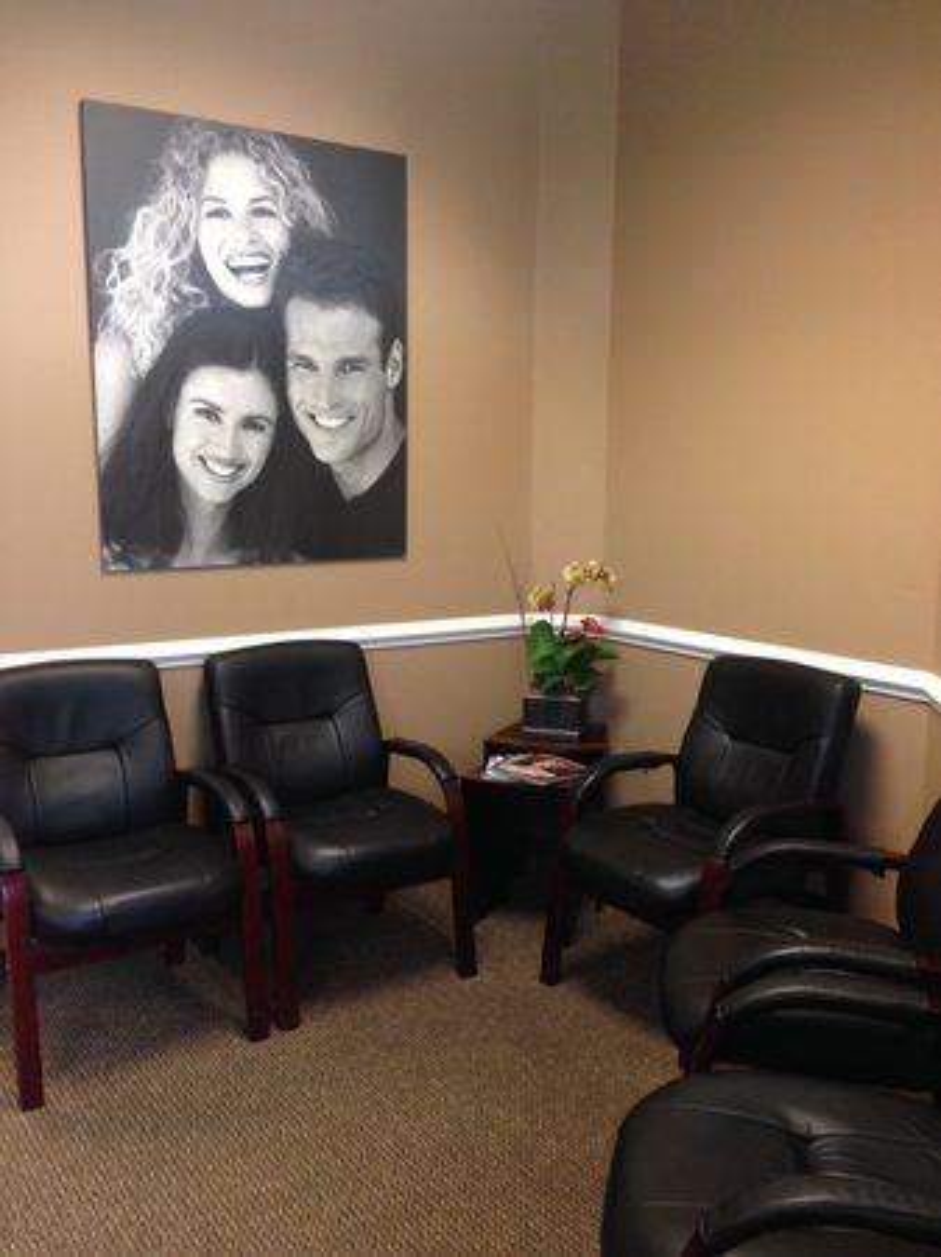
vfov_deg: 55.4
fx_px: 1197
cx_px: 470
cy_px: 628
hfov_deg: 42.9
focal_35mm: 33
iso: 125
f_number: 2.4
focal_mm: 4.12
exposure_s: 1/20
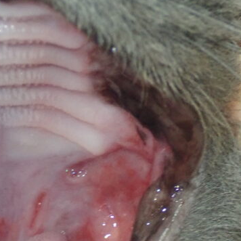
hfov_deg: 11.9
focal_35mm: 145
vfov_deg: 12.0
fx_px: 1142
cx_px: 12
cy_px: 209
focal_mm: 10.29
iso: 800
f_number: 3.5
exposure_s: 1/80
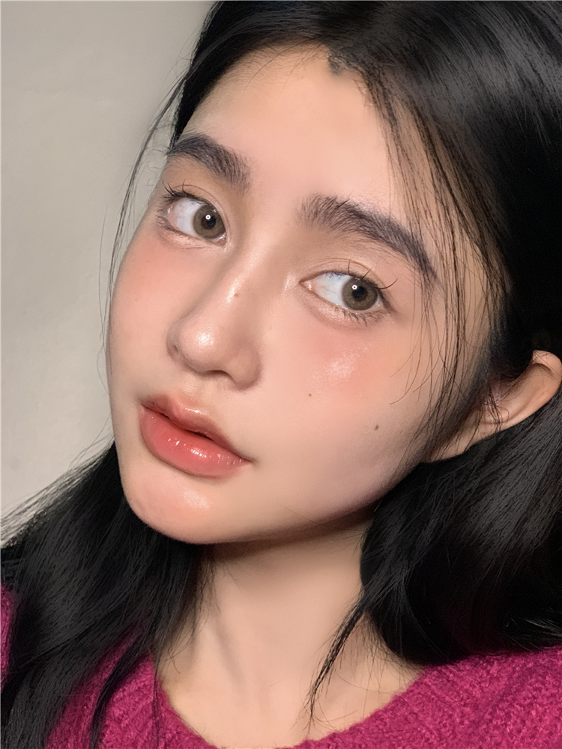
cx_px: 281
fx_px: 1126
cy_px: 374
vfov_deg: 36.8
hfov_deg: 28.0
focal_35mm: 52
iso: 250
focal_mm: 6
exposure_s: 1/60
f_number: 2.4
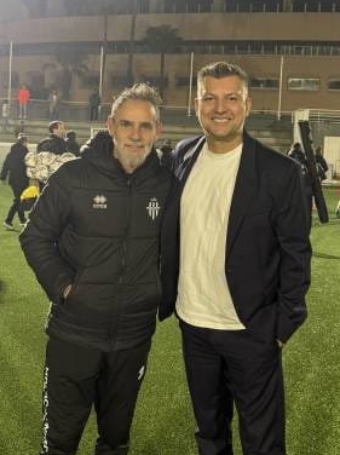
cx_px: 208
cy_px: 159
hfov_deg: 28.4
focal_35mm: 51
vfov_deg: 37.2
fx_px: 669
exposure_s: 1/61
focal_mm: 6.76
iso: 200
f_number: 1.78
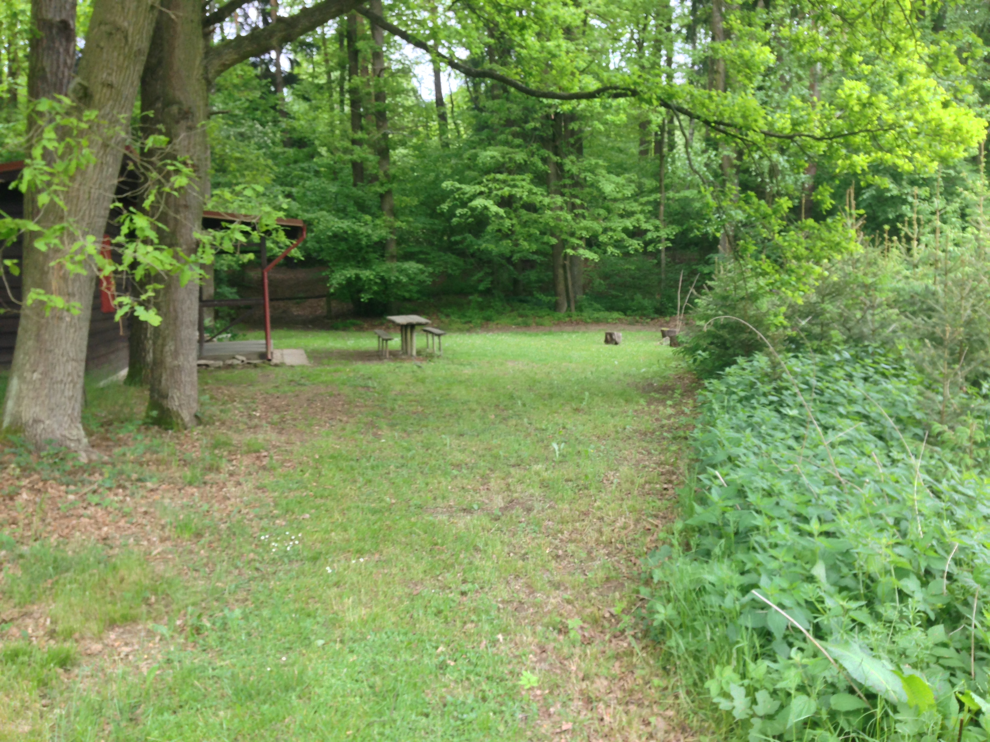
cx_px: 495
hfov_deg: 55.4
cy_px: 371
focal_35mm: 33
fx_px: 944
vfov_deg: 42.9
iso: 50
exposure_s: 1/30
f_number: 2.4
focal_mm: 4.12
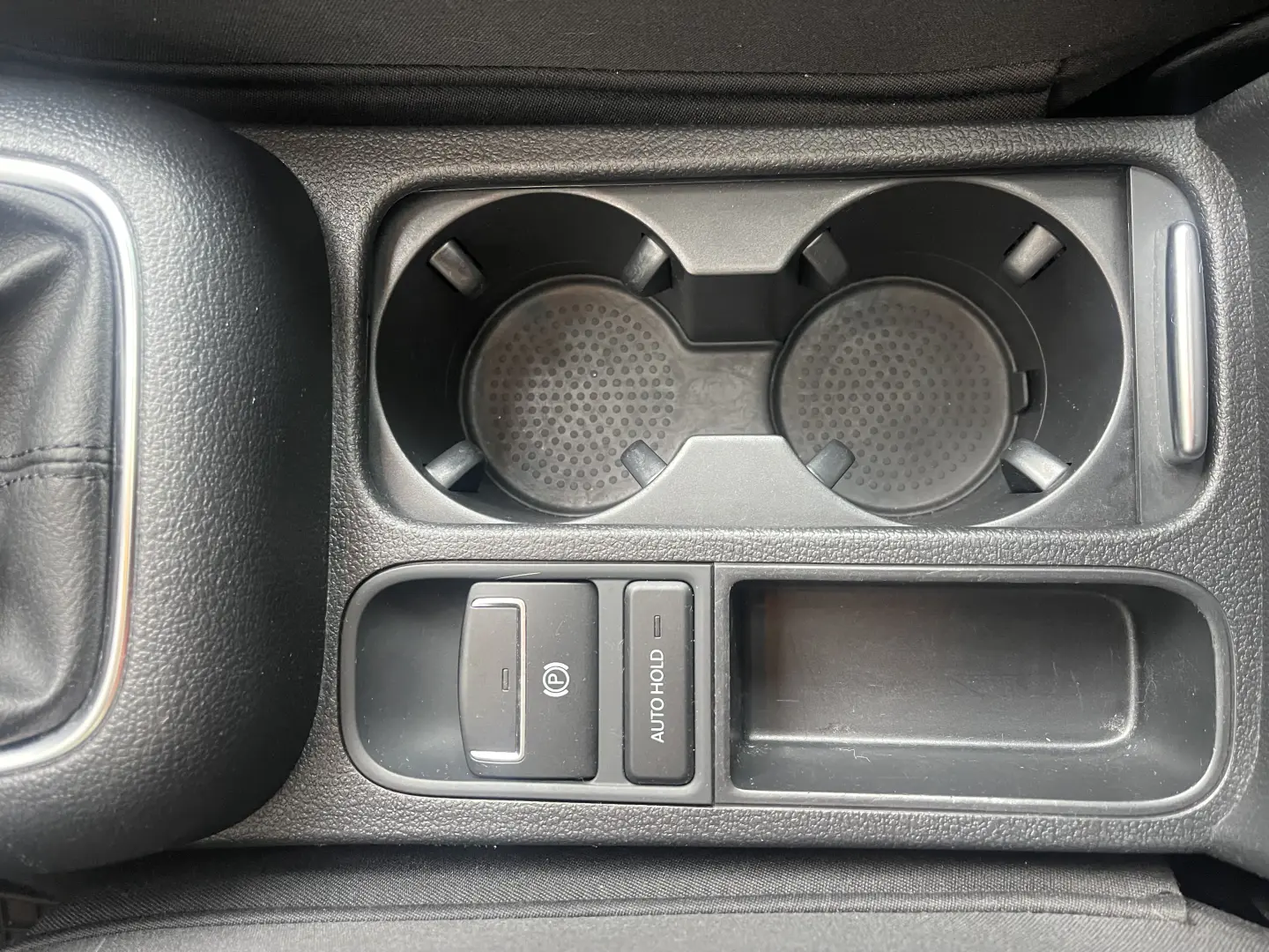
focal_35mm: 25
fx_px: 916
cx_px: 634
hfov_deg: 69.4
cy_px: 476
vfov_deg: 54.9
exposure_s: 1/52
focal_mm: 5.1
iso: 500
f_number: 1.6
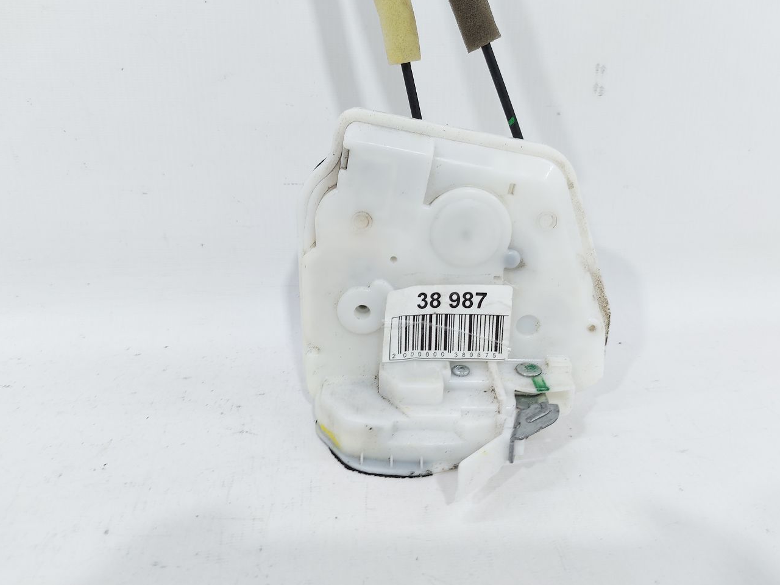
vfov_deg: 53.0
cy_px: 272
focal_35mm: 26
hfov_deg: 67.3
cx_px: 410
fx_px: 586
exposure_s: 1/50
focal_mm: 5.23
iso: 64
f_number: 1.8
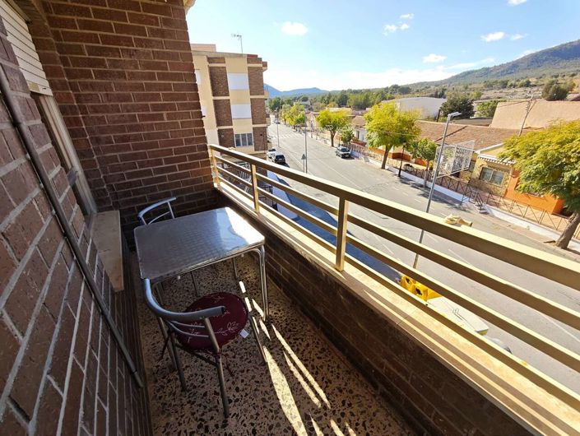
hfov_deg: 102.0
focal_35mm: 14
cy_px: 218
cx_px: 290
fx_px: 235
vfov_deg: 85.8
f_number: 2.2
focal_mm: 2.16
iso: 50
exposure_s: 1/331
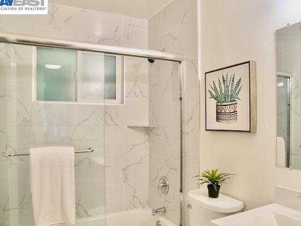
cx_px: 153
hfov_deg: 61.7
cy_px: 128
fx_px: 252
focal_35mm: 29
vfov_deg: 48.1
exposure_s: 1/30
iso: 64
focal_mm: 5
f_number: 2.8
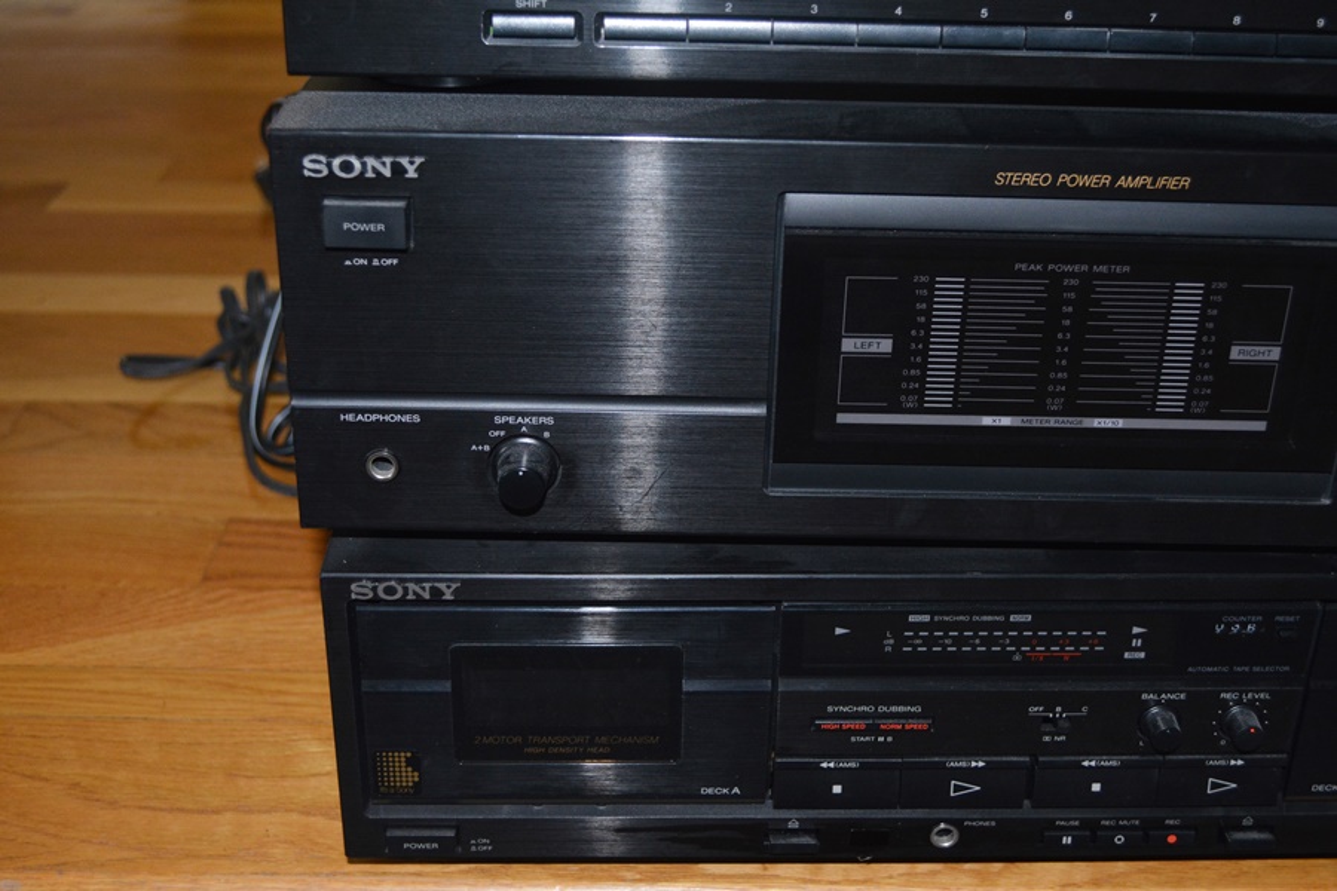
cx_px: 668
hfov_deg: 46.4
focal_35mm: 42
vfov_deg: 31.9
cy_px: 446
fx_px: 1560
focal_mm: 28
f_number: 4.5
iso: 1250
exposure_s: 1/60
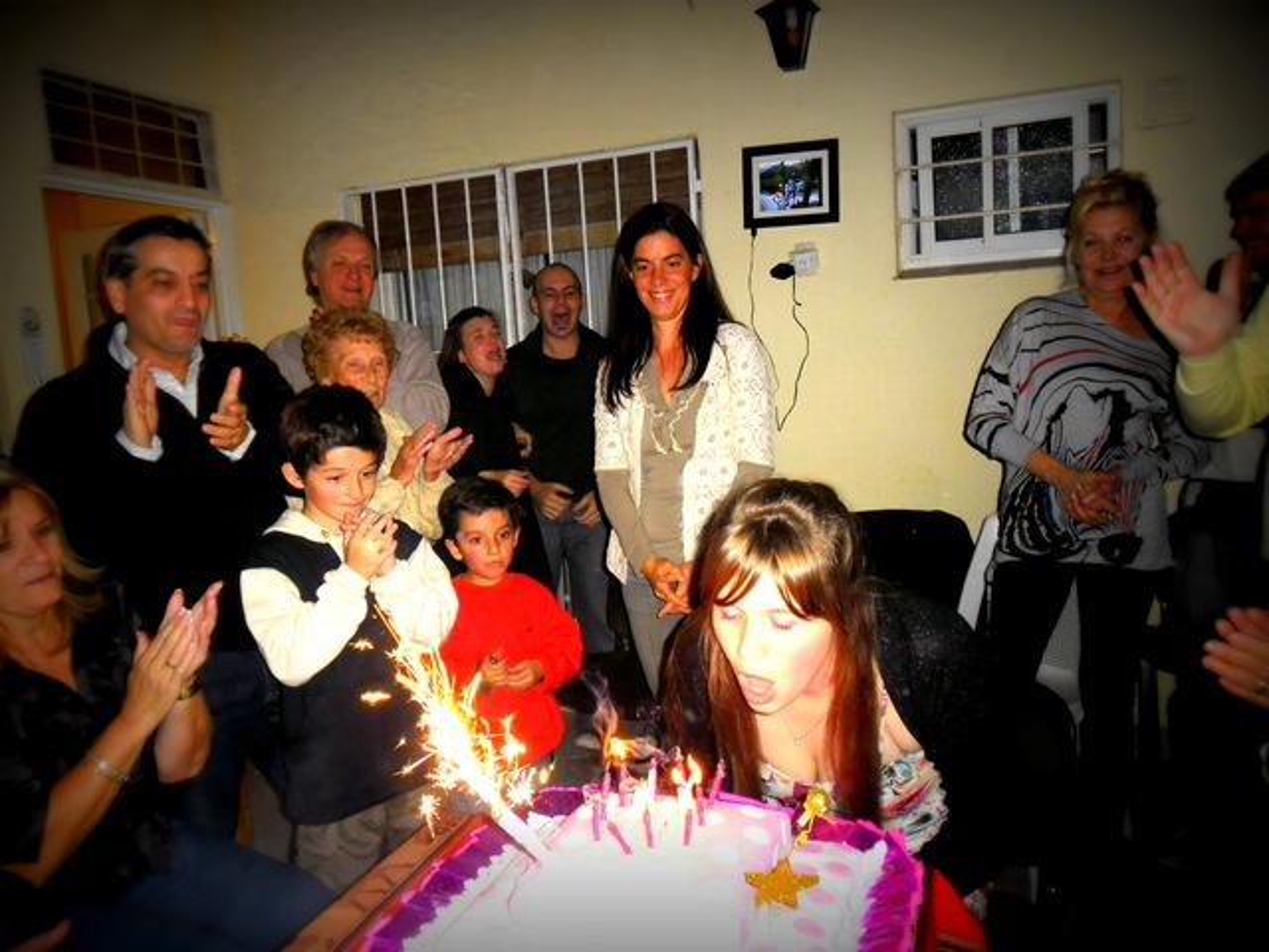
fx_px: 990
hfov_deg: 65.3
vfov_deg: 51.4
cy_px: 476
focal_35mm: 27
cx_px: 634
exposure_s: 1/45
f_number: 3.5
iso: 200
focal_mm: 4.9
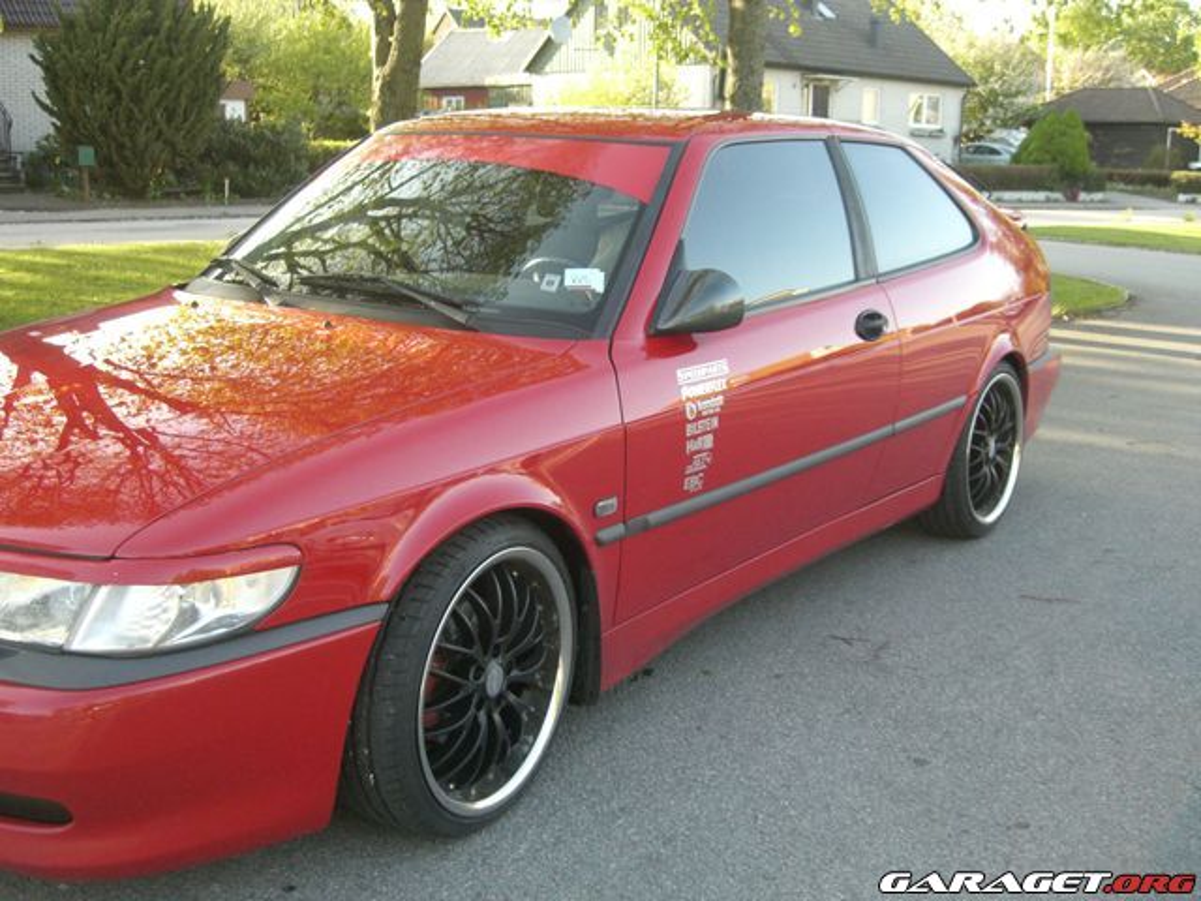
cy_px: 450
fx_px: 1318
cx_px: 600
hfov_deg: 49.0
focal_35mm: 38
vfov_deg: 37.7
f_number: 2.8
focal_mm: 7.9
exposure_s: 1/500
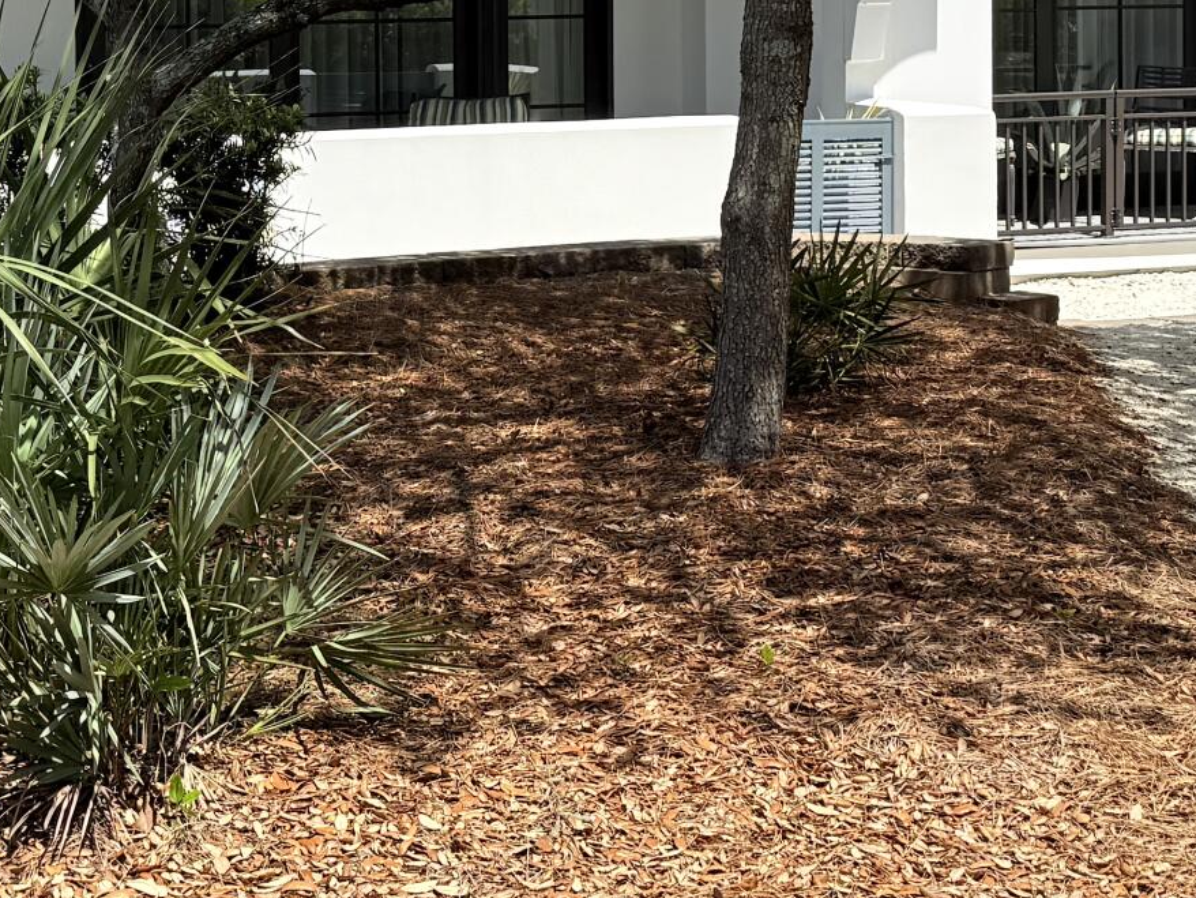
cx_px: 328
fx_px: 2834
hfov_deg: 23.6
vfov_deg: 17.5
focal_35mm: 82
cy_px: -26
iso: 80
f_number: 1.78
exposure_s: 1/3953
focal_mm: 6.76
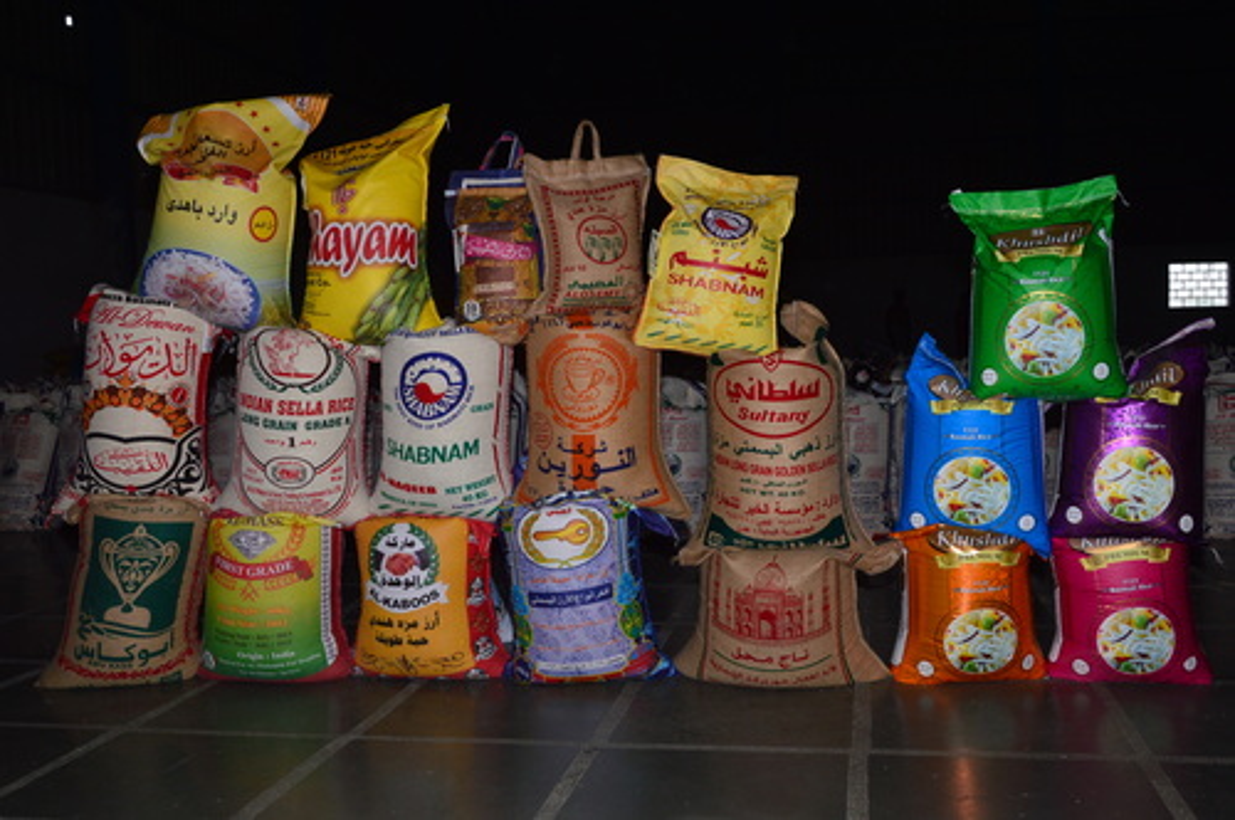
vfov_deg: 36.8
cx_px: 618
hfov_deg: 53.2
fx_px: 1233
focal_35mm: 36
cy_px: 410
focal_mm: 24
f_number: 10
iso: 400
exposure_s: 1/160
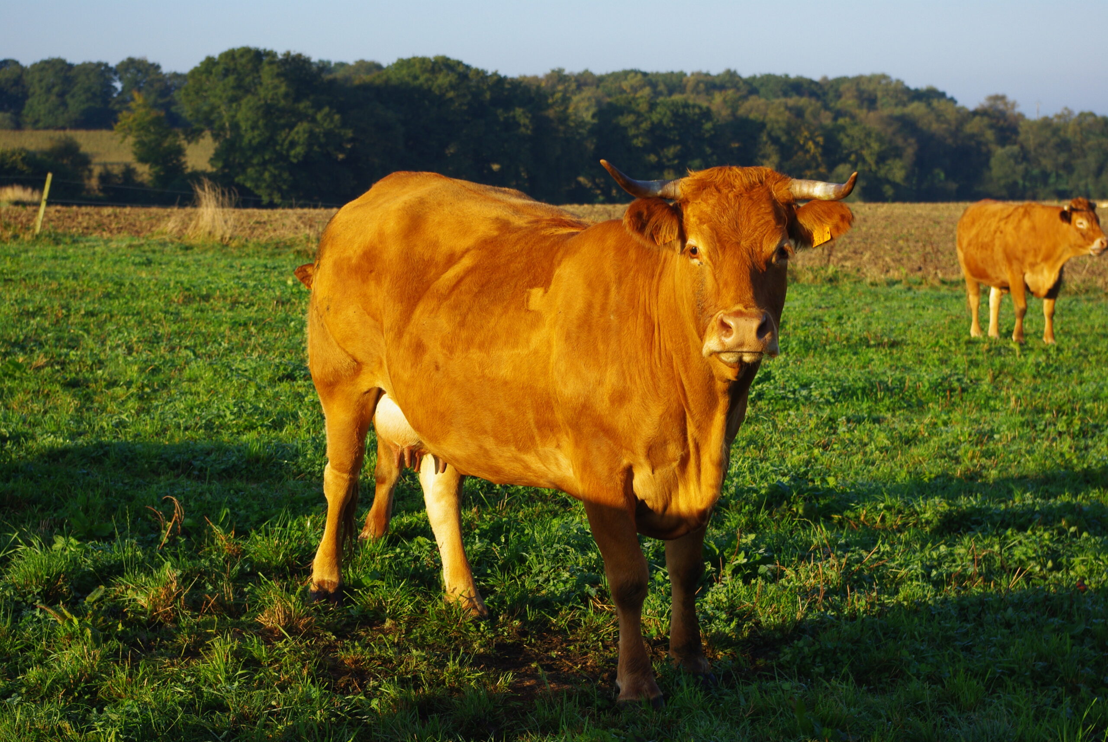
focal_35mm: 82
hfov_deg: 24.7
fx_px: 2527
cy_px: 371
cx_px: 554
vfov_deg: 16.7
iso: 100
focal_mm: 55
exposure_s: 1/125
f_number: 8
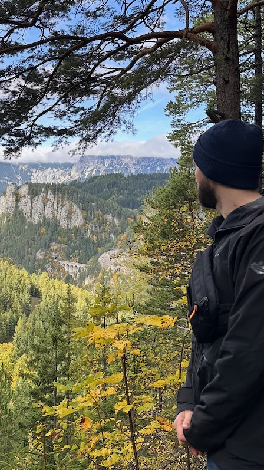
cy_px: 172
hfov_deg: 28.0
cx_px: 73
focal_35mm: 42
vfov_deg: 47.9
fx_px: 523
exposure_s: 1/1453
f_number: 1.78
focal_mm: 6.86
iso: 80
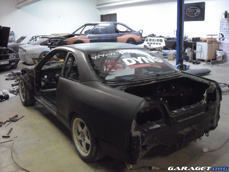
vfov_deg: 38.7
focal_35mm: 37
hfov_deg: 50.1
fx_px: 245
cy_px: 86
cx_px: 114
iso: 800
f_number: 2.7
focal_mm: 6.2
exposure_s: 1/30
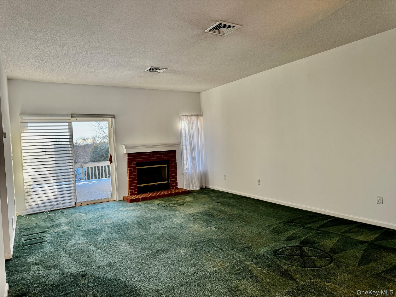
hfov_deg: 71.6
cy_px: 148
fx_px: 275
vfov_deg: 56.8
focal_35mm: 24
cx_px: 198
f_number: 1.78
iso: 100
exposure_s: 1/120
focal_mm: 6.76
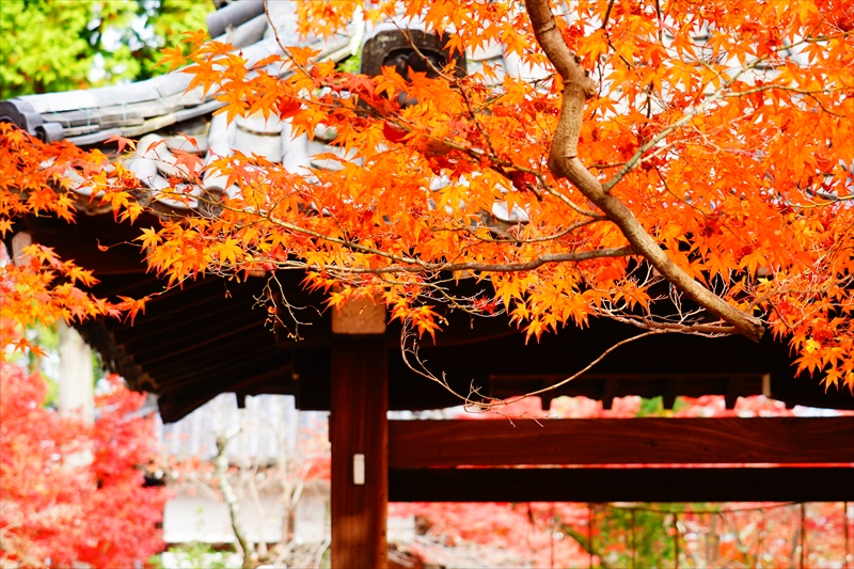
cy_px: 284
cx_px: 427
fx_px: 1945
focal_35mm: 82
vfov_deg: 16.6
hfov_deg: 24.8
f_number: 4.5
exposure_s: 1/90
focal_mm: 55
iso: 125
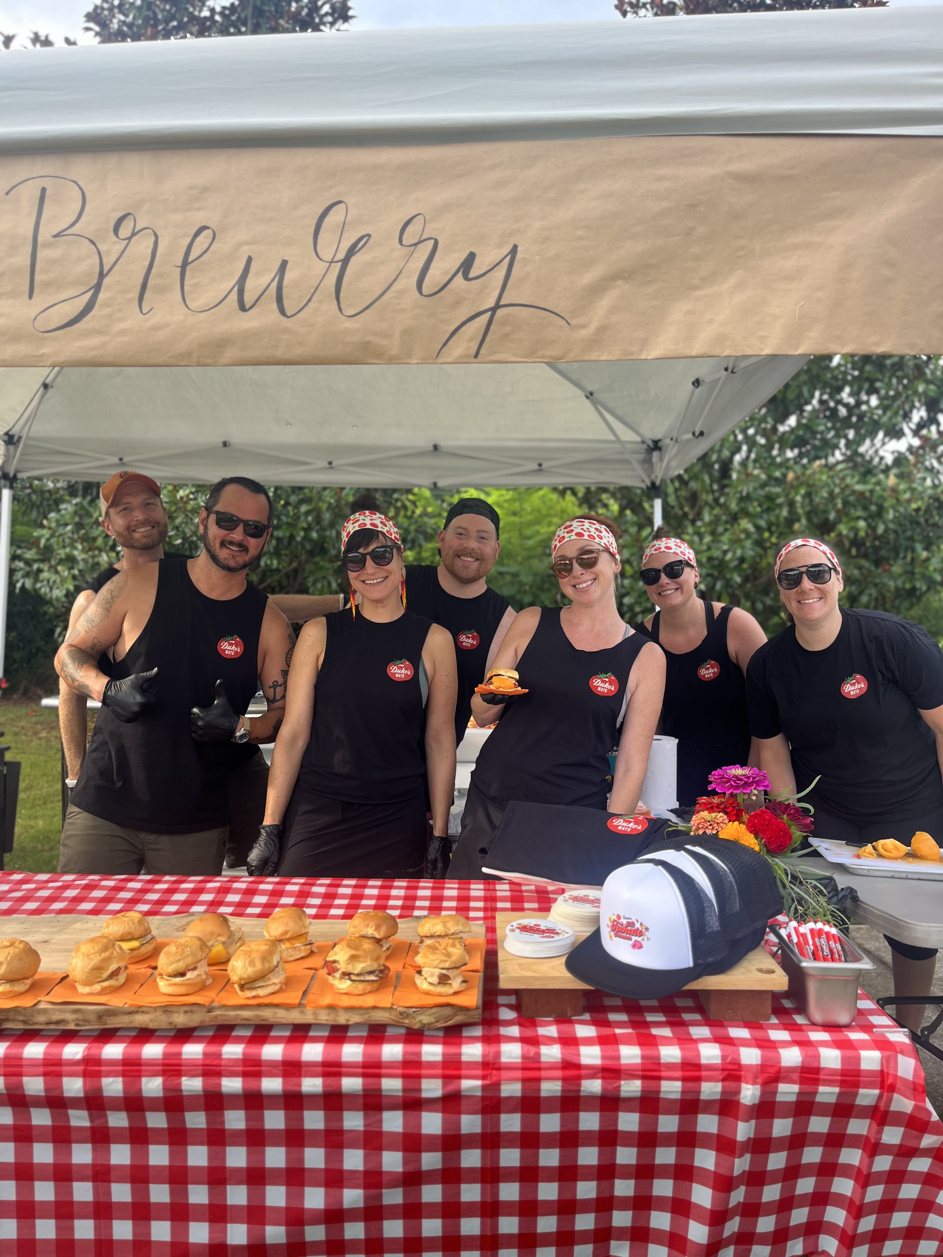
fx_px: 944
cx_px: 472
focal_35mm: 26
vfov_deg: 67.3
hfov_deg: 53.1
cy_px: 628
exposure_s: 1/445
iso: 50
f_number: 1.6
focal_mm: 5.1
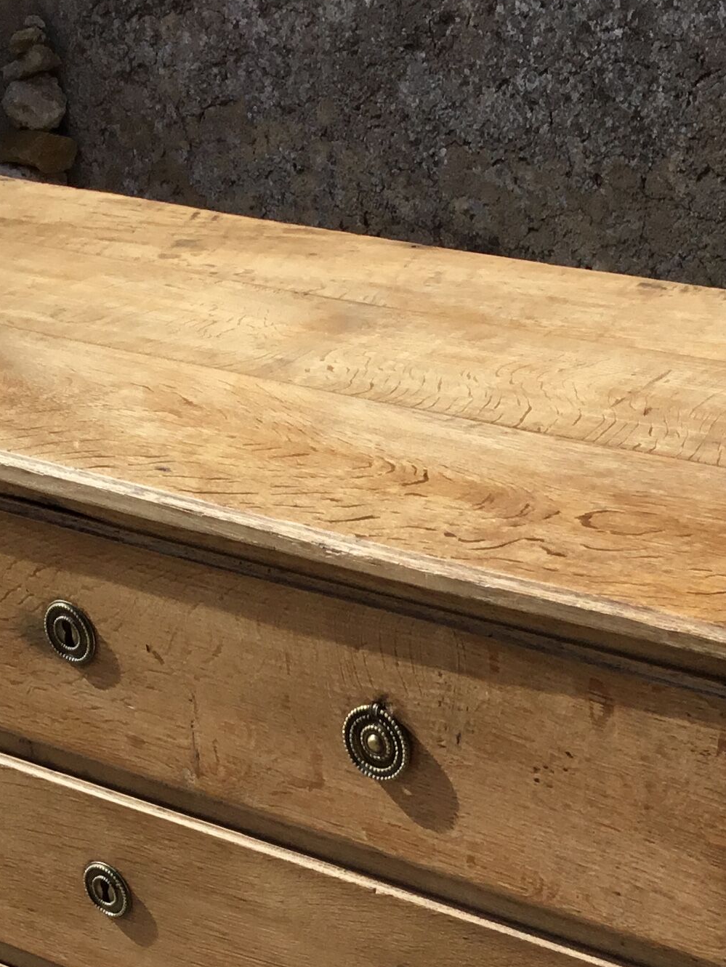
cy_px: 966
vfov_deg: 24.5
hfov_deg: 19.4
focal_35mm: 76
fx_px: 2124
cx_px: 409
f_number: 2.4
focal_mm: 3.3
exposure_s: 1/1733
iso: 25
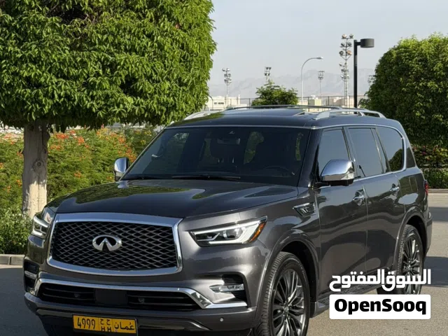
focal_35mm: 48
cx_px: 224
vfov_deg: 30.3
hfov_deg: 39.7
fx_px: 621
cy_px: 168
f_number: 1.78
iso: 64
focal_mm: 6.76
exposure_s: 1/3891
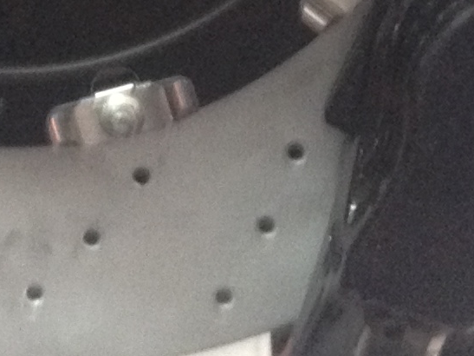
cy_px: -326
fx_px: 2861
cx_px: -30
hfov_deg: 9.4
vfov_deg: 6.9
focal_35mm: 209
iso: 200
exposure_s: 1/20
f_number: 2.4
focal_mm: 4.28
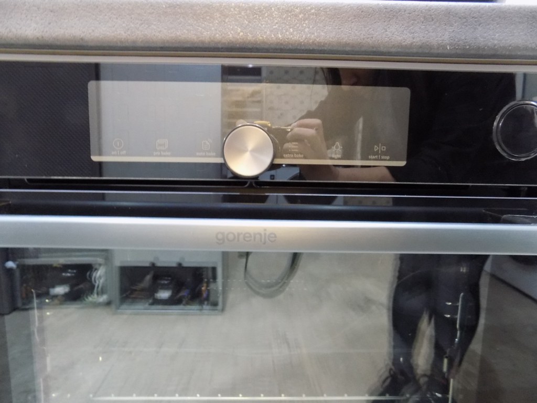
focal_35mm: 23
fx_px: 357
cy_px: 202
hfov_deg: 73.9
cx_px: 268
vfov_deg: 58.9
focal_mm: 4
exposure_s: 1/6
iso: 400
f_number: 3.1
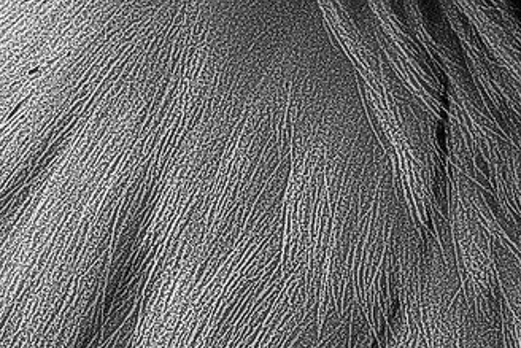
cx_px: 658
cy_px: -642
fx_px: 21451
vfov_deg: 0.9
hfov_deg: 1.4
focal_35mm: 1482
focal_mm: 135
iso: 100
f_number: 5.6
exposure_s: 1/200
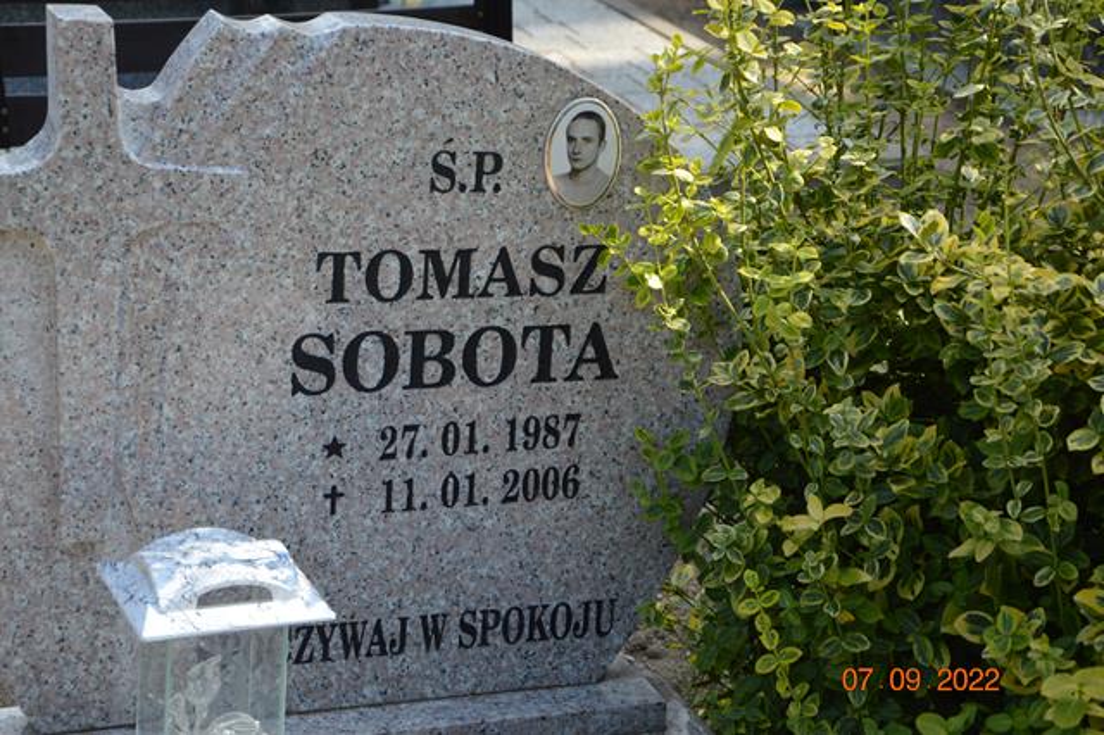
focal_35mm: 78
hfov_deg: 26.0
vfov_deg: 17.5
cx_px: 552
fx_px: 2391
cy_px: 368
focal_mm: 52
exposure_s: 1/125
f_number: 5.6
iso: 100
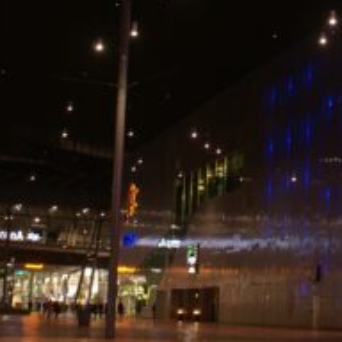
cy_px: 112
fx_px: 984
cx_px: 351
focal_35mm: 88
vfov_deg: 19.7
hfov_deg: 19.1
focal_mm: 22
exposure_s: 1/2.5
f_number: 4
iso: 200
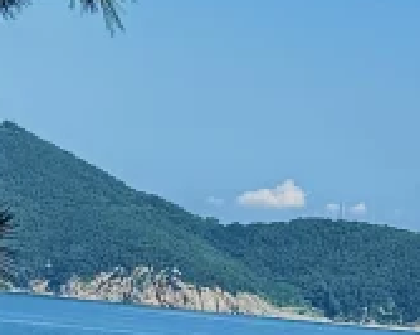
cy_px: 854
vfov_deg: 6.6
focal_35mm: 219
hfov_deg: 8.8
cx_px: 385
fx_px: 2717
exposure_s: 1/1984
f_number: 1.6
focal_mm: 5.96
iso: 50
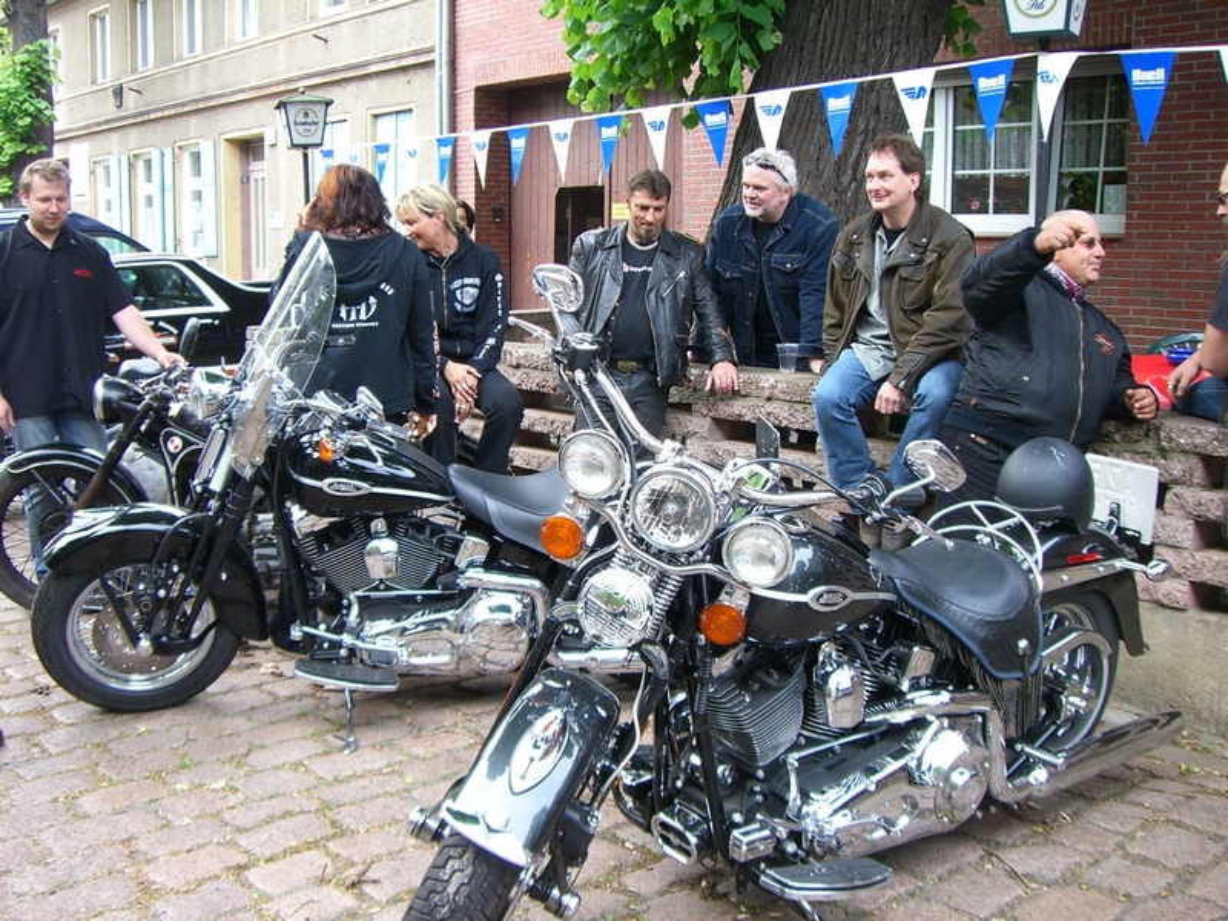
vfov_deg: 37.7
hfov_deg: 49.0
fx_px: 1348
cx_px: 614
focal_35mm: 38
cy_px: 460
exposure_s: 1/100
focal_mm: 6.2
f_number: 2.7
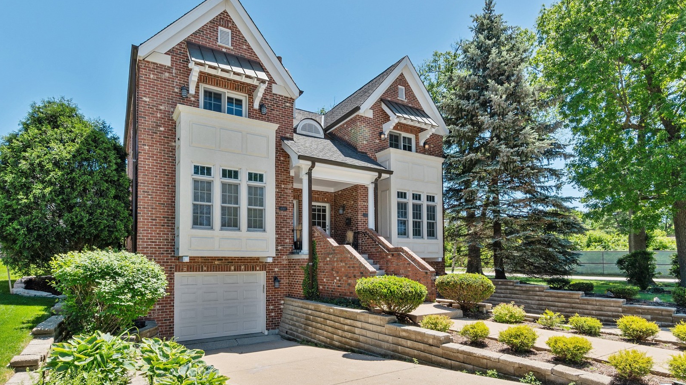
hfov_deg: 89.6
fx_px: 346
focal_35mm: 19
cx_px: 341
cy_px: 213
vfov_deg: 58.2
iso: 250
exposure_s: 1/400
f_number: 7.1
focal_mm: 12
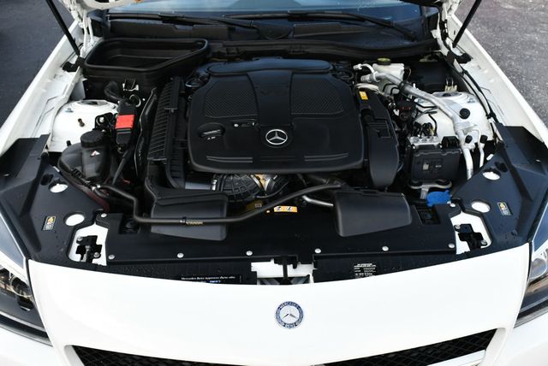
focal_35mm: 36
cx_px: 274
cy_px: 183
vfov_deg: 36.9
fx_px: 548
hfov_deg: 53.1
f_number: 5.6
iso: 250
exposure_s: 1/250
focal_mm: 18
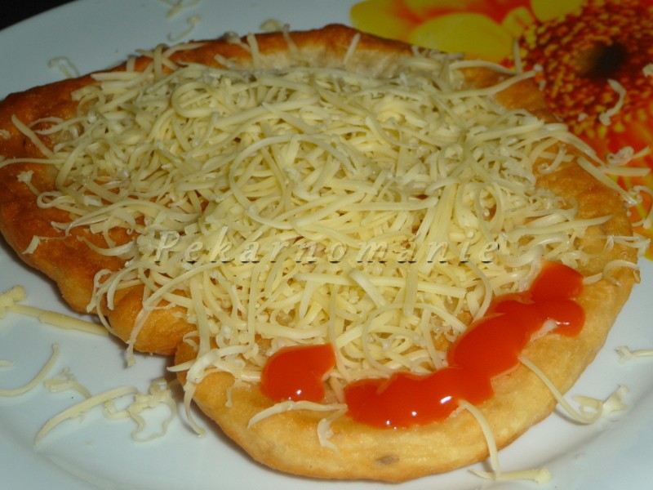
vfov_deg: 21.9
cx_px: 326
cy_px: 245
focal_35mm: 67
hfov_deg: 29.0
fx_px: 1264
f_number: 4.5
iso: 100
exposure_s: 1/30
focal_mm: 11.3
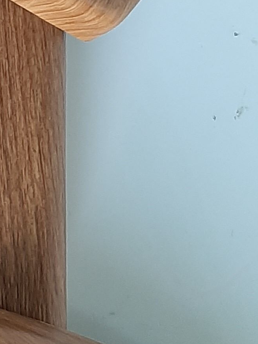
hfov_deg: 11.8
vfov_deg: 16.4
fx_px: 1193
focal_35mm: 120
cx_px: -133
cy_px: 128
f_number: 1.7
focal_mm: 3.93
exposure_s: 1/50
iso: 160
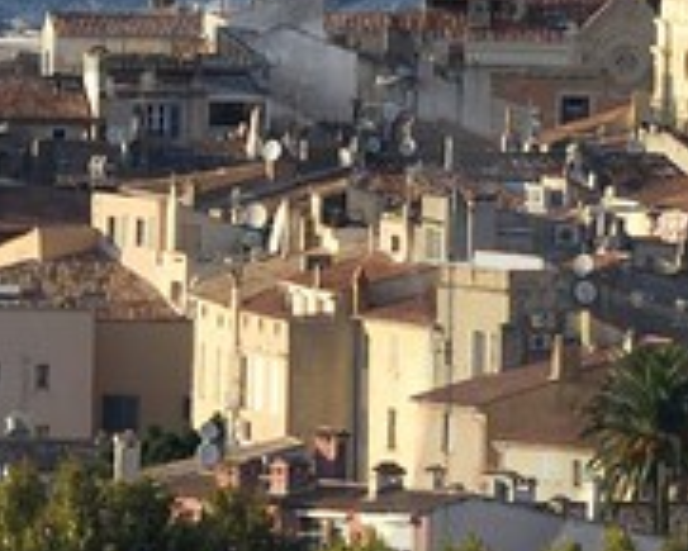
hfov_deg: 1.2
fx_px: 33738
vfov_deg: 0.9
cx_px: 688
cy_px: 84
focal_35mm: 1656
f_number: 8
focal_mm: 200
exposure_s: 1/250
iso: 200
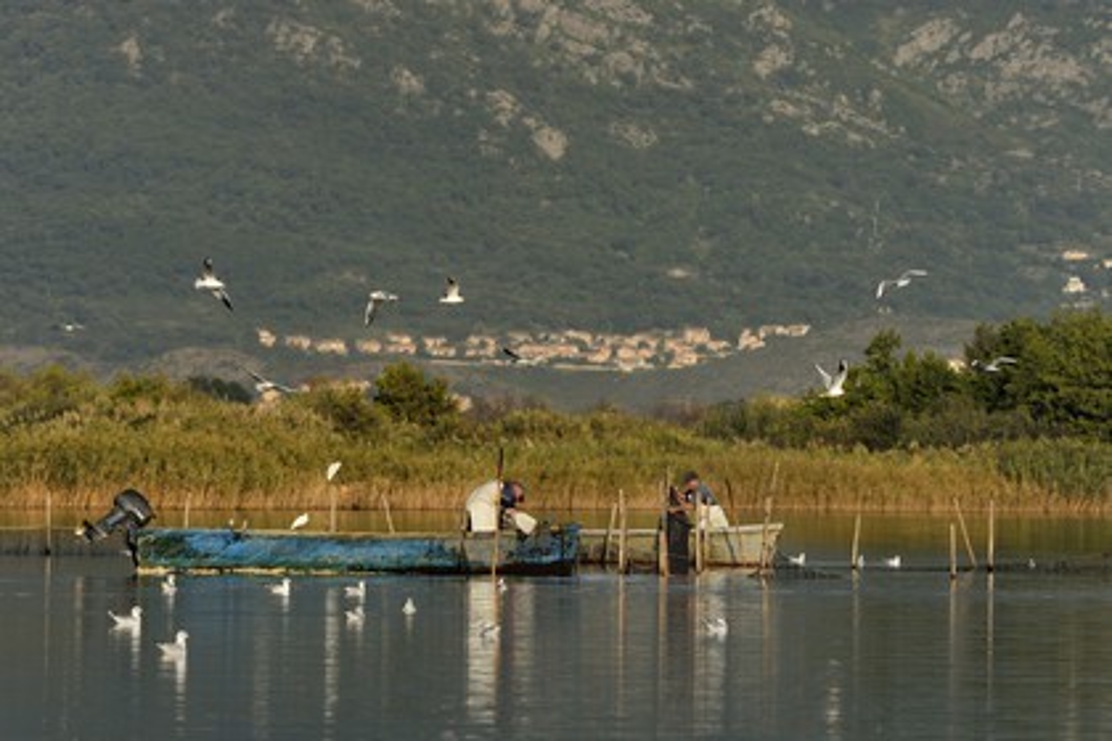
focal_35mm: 280
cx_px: 556
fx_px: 8648
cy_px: 370
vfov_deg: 4.9
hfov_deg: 7.4
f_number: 13
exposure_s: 1/500
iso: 400
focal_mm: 280
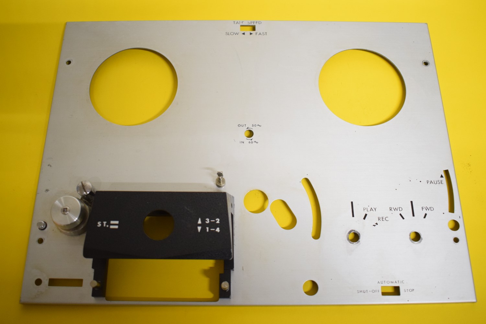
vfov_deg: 38.4
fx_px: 466
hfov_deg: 55.1
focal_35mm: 34
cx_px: 243
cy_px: 162
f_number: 4
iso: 1800
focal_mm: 23
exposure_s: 1/125
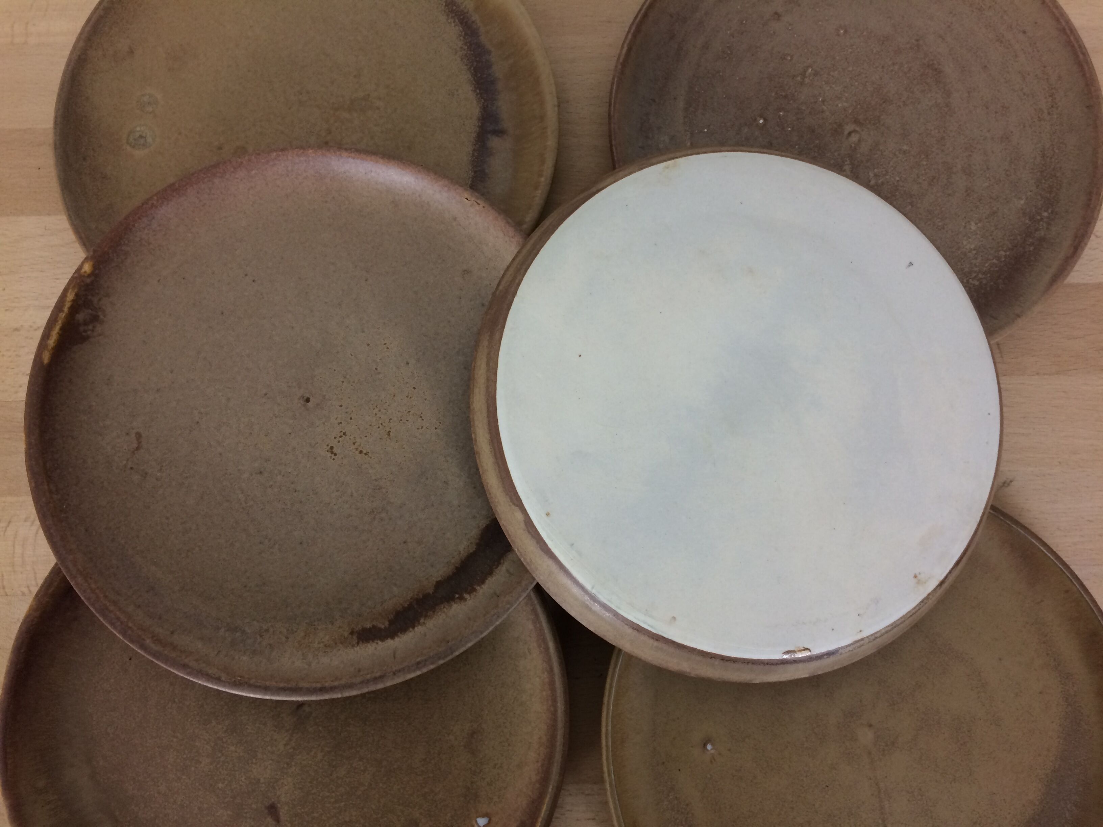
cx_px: 552
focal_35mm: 29
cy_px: 414
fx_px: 924
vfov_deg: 48.2
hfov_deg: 61.7
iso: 50
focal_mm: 4.15
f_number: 2.2
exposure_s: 1/33
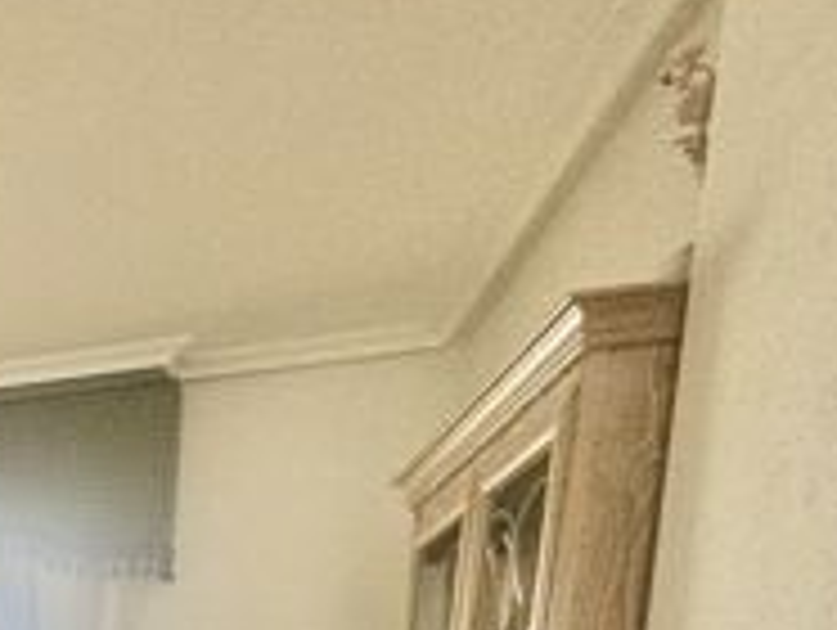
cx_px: -569
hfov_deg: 23.7
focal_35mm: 53
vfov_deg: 22.1
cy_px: 981
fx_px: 1283
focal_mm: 2.22
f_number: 2.2
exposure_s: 1/99
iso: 80
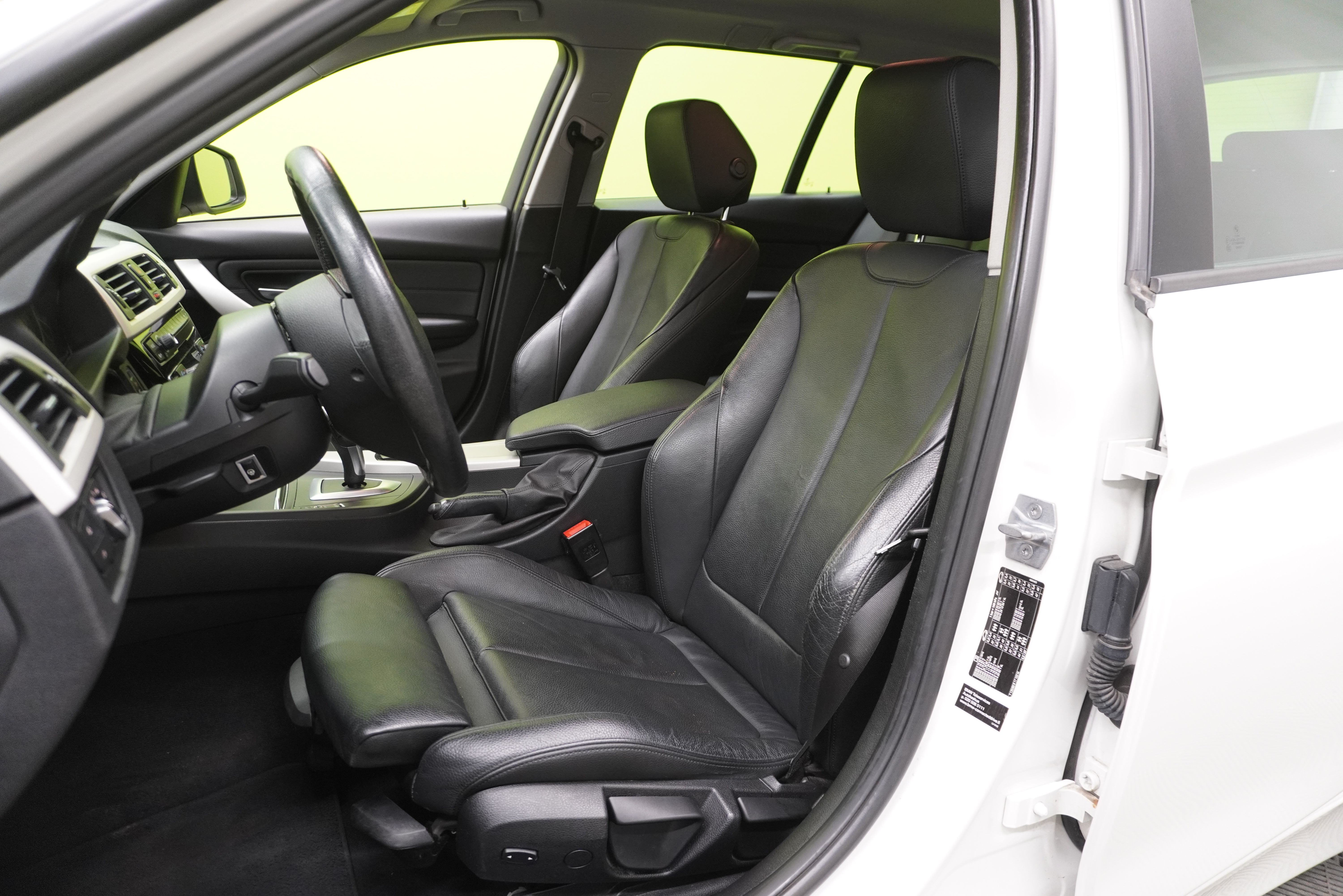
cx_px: 672
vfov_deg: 53.1
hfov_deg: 73.7
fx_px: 895
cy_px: 448
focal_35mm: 24
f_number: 3.5
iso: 1000
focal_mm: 16
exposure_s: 1/30
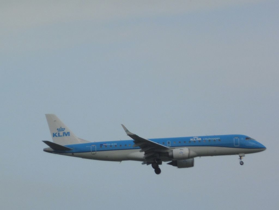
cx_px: 140
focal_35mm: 480
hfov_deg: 4.1
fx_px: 3869
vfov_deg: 3.1
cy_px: 105
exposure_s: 1/250
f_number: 6.4
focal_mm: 86
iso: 100
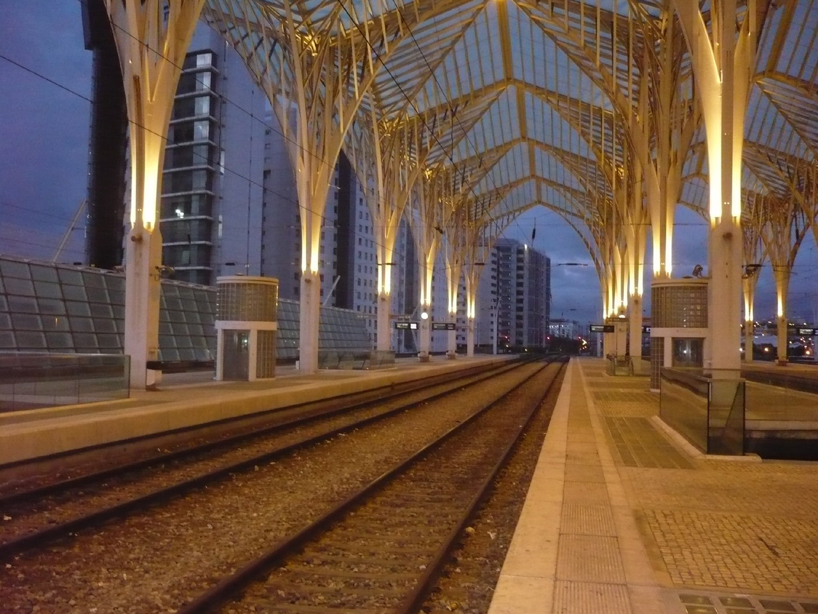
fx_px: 827
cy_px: 307
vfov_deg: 40.7
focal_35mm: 35
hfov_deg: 52.6
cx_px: 409
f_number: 2.8
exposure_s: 1/30
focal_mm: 5.8
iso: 640
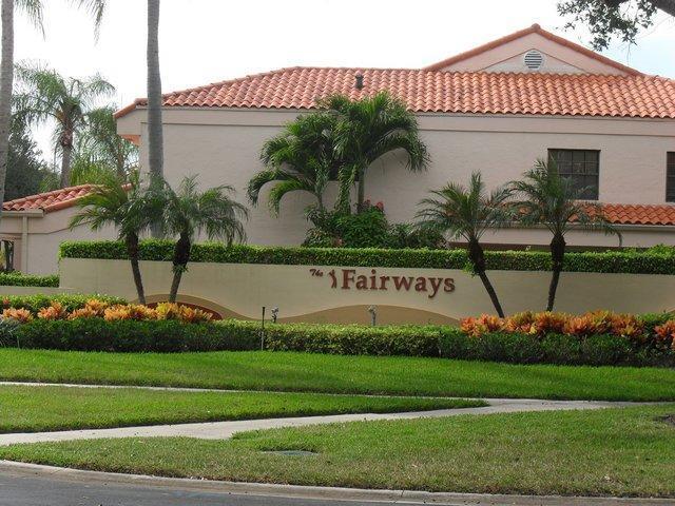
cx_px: 338
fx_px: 1560
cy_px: 253
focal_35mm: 80
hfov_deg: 24.4
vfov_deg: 18.4
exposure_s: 1/350
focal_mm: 14.1
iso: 100
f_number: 4.4
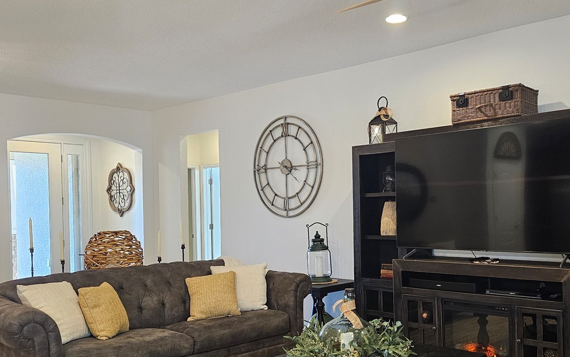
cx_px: 359
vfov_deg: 34.3
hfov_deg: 52.1
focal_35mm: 37
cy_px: 222
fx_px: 575
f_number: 1.7
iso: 640
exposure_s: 1/120
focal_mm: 6.3
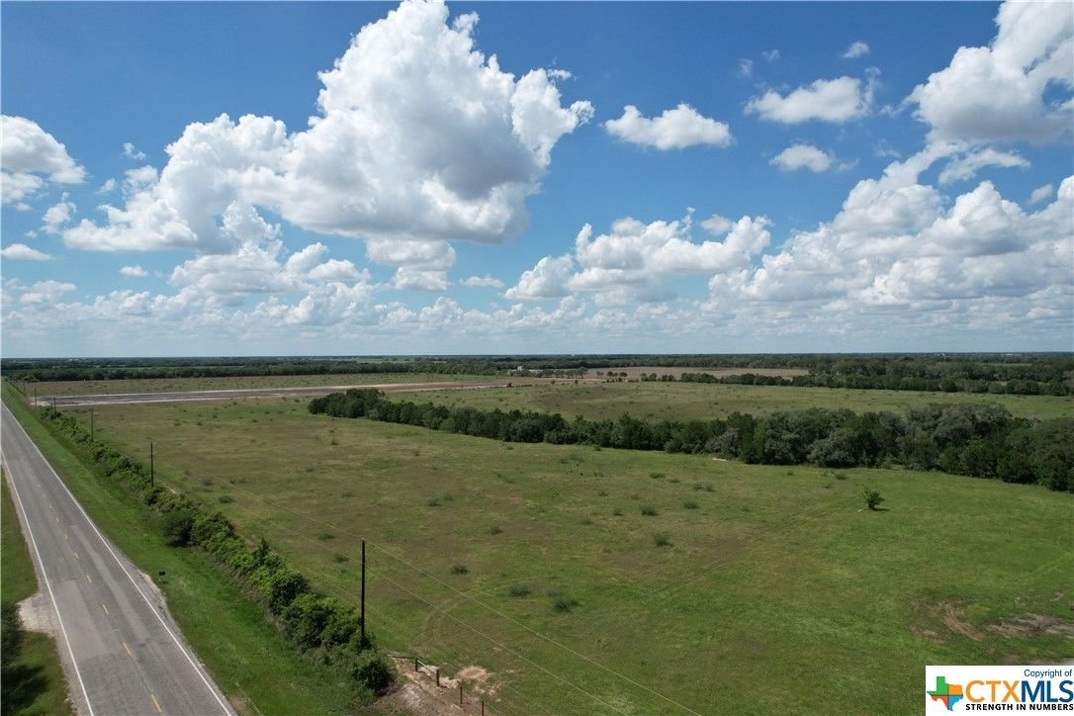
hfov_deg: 78.6
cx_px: 537
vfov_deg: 57.2
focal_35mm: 22
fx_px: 656
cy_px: 358
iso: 100
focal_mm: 8.38
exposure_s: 1/3000
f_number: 2.8
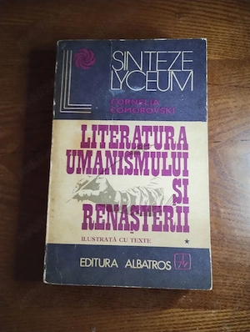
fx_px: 269
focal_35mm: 28
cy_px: 166
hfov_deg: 49.9
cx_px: 125
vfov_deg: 63.4
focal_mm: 4.27
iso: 1647
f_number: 1.8
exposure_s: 1/25
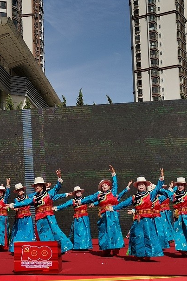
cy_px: 147
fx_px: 522
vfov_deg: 30.1
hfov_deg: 19.8
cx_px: 10
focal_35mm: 67
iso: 50
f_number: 1.8
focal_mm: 4.75
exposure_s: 1/3968
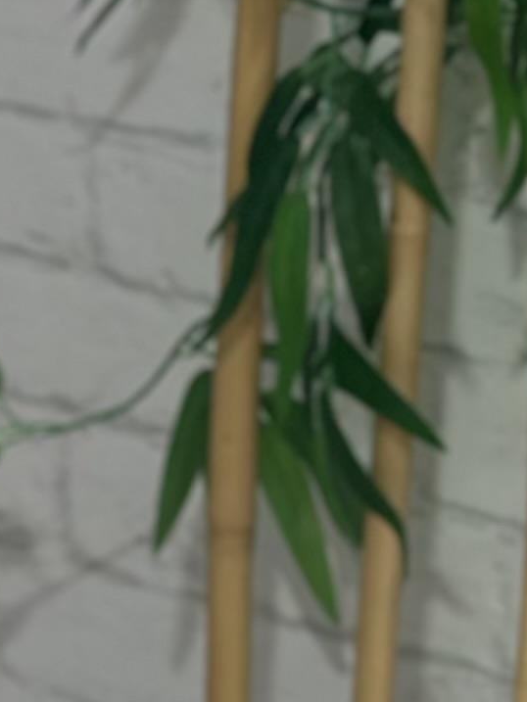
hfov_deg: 5.3
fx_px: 5479
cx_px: -867
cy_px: 741
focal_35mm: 270
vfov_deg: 7.3
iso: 80
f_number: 1.78
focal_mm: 6.86
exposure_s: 1/141
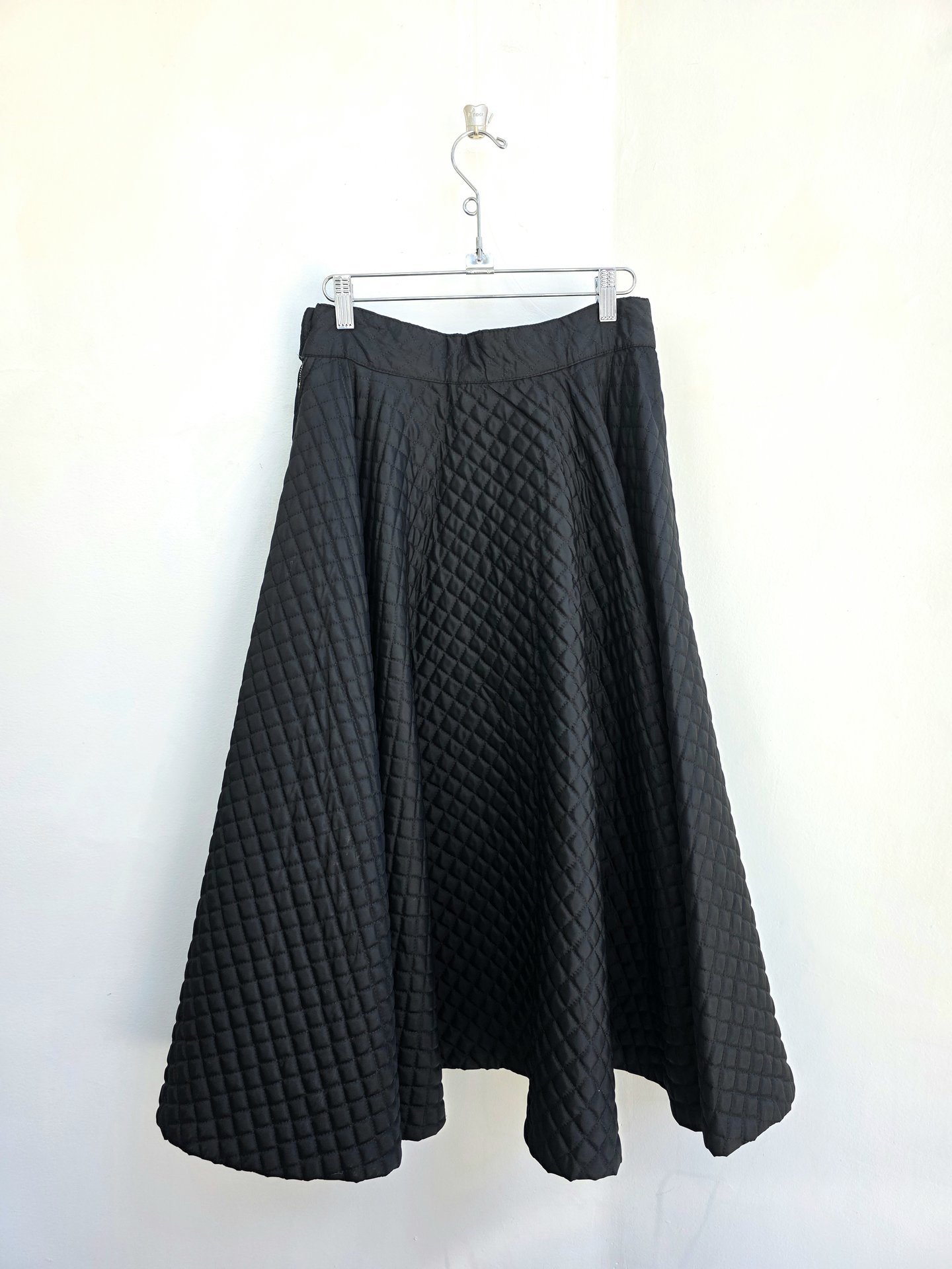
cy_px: 634
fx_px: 843
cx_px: 476
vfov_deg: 73.9
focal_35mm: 23
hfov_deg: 58.9
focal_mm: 6.3
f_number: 1.7
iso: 50
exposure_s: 1/120
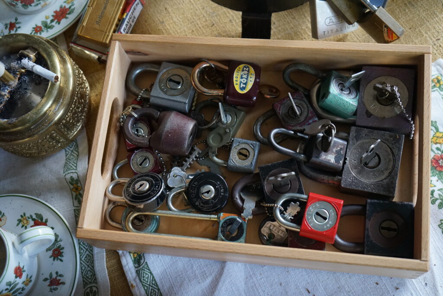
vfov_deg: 29.3
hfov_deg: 42.7
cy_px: 148
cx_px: 222
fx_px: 566
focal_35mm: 46
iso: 2500
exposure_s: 1/160
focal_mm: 46
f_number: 4.5
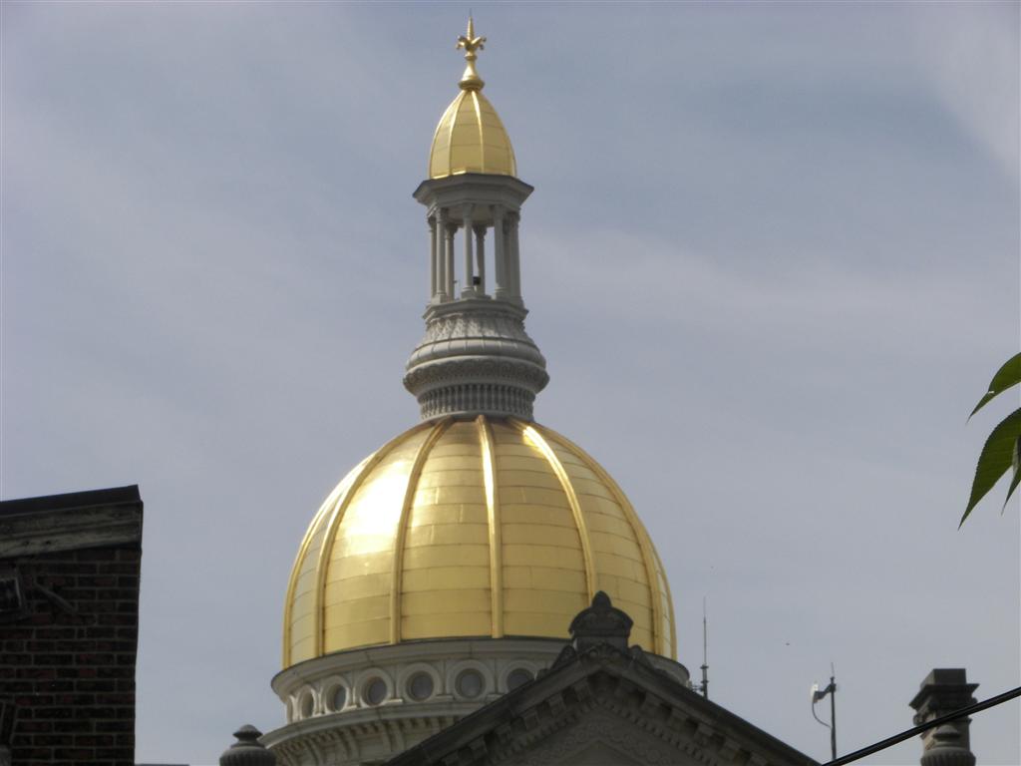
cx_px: 510
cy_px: 383
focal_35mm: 163
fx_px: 4808
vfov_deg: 9.1
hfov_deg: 12.1
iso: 64
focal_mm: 27
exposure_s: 1/500
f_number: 6.3
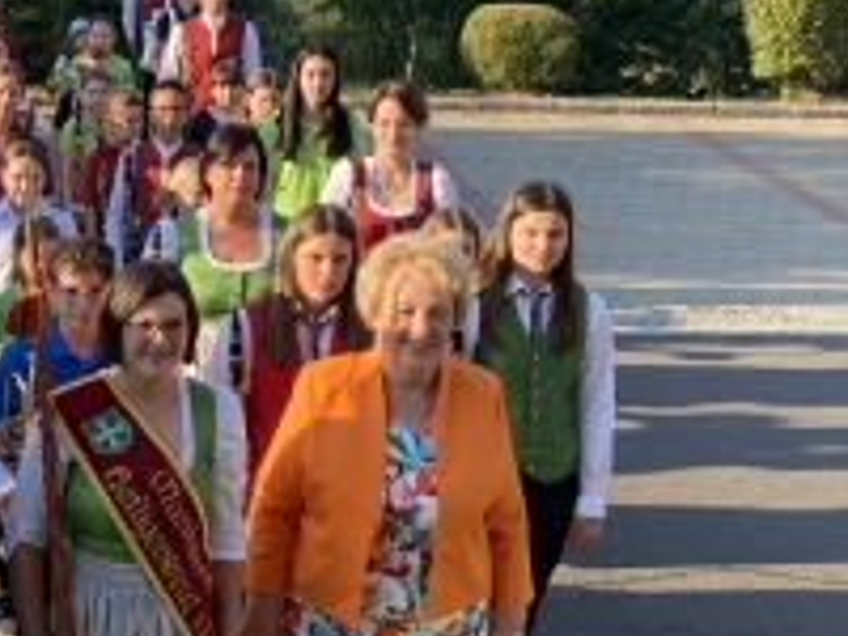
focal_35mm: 65
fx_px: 1592
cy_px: 341
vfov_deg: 22.6
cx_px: -17
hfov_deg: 27.9
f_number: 1.8
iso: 32
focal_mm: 4.25
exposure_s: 1/669
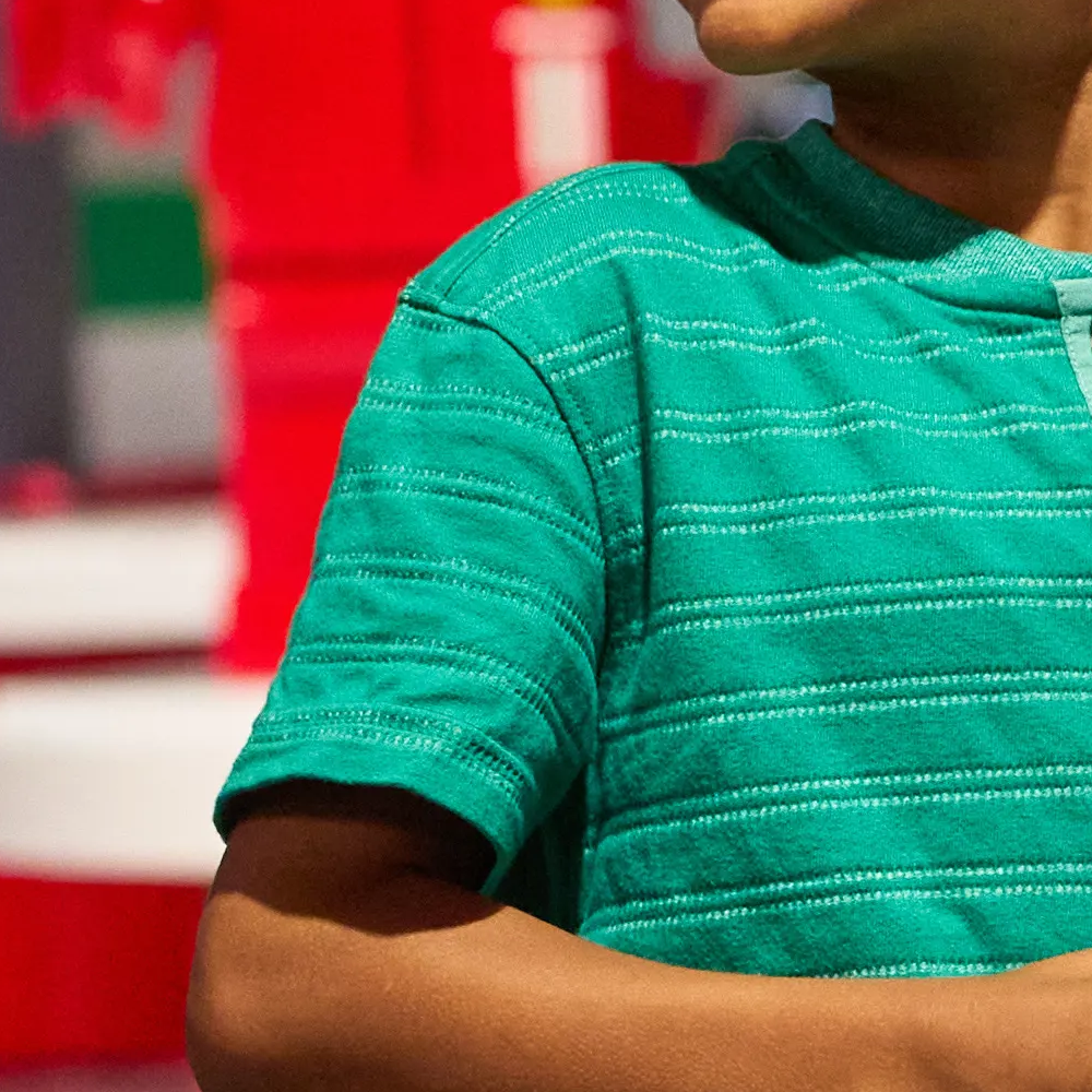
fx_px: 9172
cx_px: 2389
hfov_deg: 6.6
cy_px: 592
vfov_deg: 6.8
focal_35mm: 257
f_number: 2.2
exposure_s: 1/200
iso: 1000
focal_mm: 35
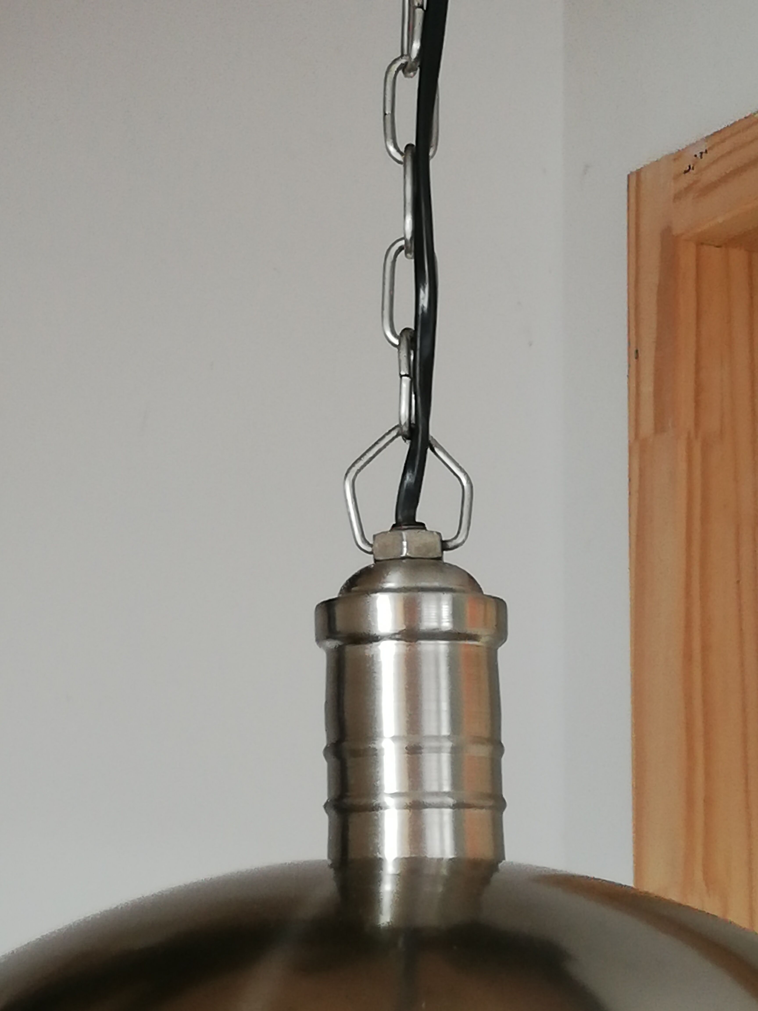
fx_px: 3036
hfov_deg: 14.2
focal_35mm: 104
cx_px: 379
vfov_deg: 18.9
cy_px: 506
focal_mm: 3.81
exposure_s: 1/33.3
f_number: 2.2
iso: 320
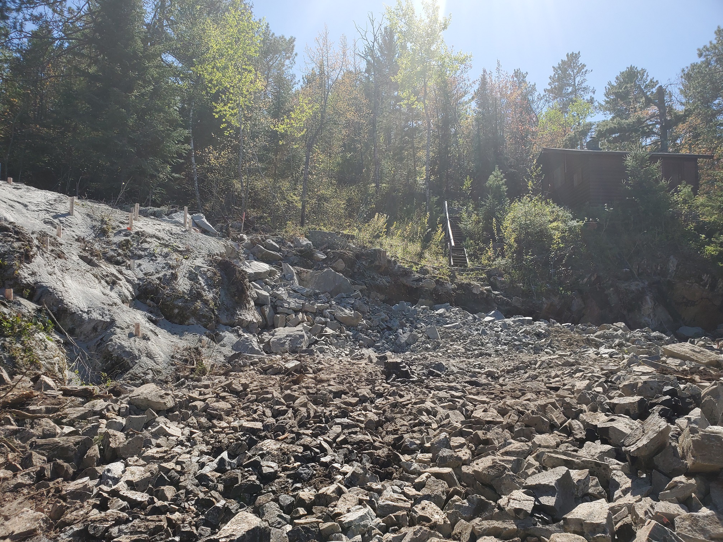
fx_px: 543
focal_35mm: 26
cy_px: 271
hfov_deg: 67.3
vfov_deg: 53.1
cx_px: 362
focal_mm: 4.3
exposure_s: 1/1176
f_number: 2.4
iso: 50
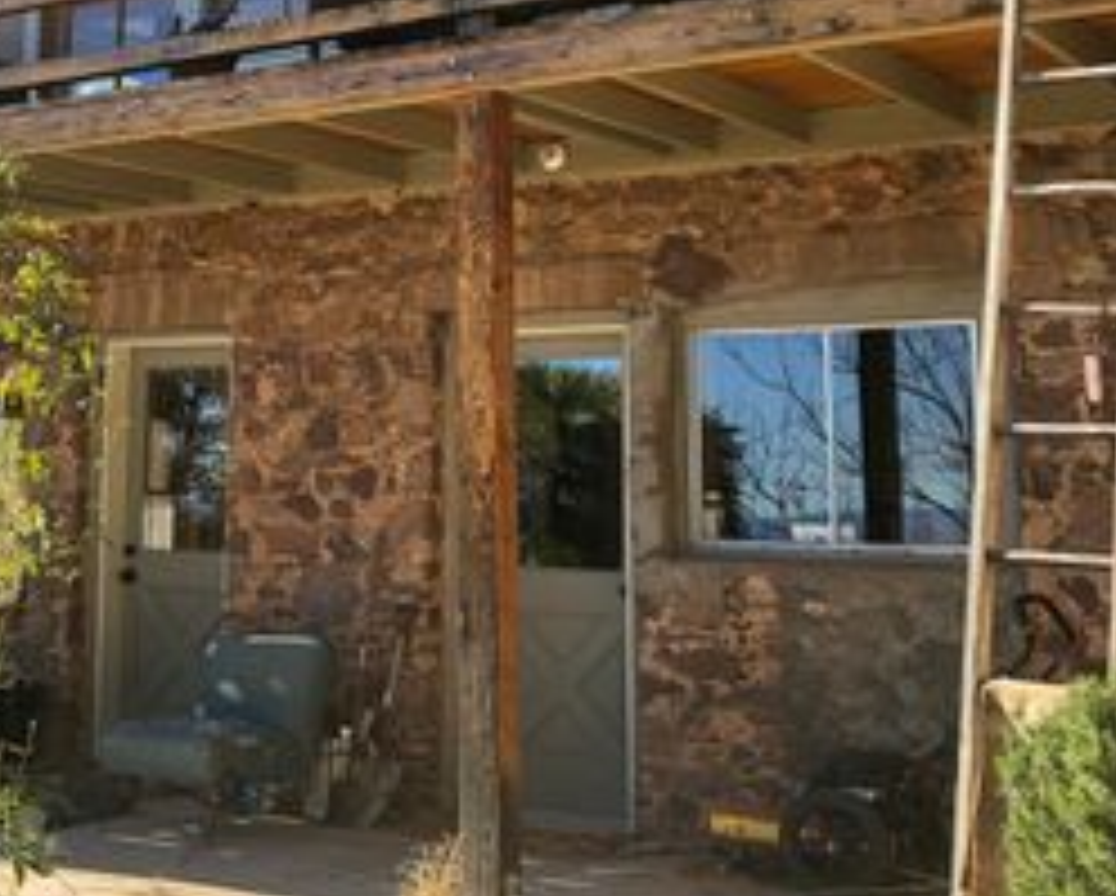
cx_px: 302
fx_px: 1819
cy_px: 232
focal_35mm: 55
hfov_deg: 33.5
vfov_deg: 27.3
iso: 20
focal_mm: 3.99
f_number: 1.8
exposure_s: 1/324
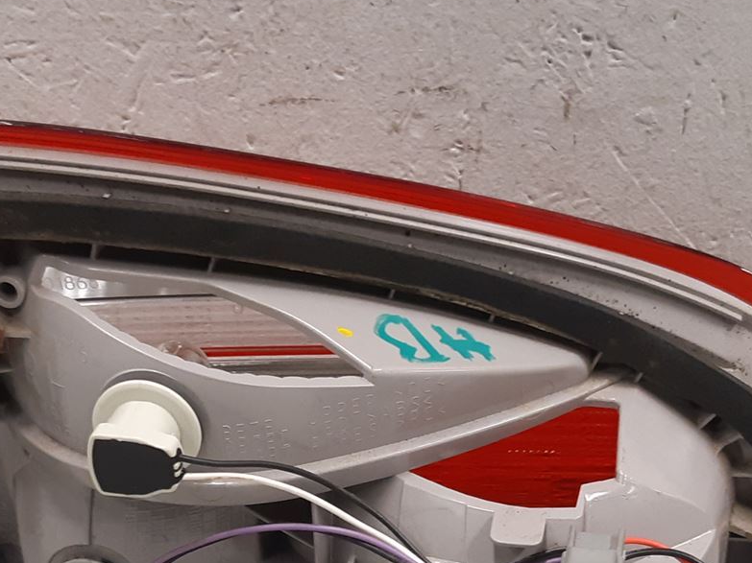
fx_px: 1477
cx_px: 392
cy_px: 492
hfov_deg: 28.6
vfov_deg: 21.2
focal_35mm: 68
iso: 160
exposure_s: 1/50
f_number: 1.7
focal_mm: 3.93
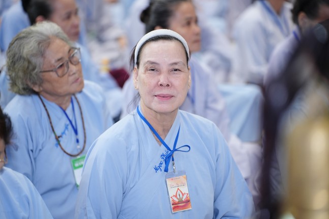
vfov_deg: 9.1
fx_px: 1379
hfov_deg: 13.6
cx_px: 165
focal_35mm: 151
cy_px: 109
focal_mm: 150
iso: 2000
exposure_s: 1/160
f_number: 2.8
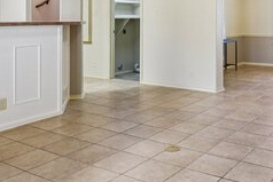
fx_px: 326
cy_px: 20
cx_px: 209
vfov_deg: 30.0
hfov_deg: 43.8
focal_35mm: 43
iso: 1100
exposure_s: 1/15
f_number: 8
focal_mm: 16
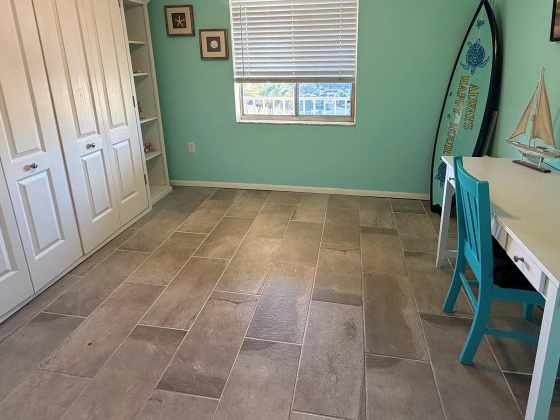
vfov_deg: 64.2
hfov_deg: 81.6
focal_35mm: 20
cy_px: 138
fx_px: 324
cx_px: 303
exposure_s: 1/121
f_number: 2.2
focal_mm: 2.22
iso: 250
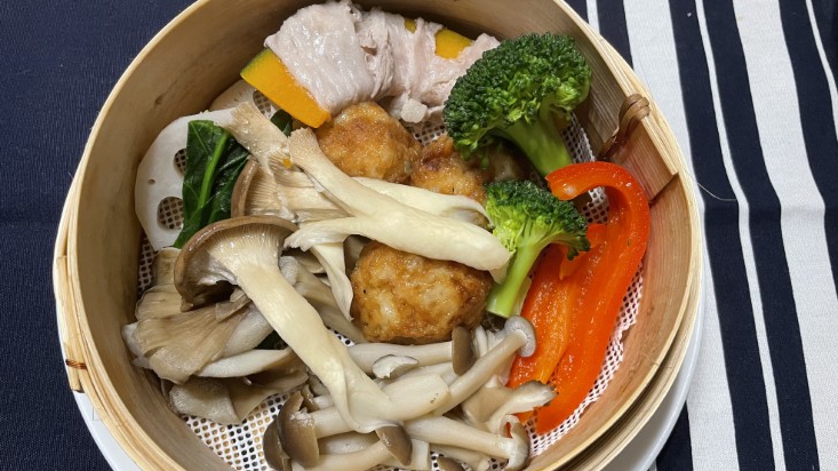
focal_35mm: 29
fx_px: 644
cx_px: 413
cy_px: 267
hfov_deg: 66.1
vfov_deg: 40.1
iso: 160
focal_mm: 4.2
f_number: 1.6
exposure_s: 1/59
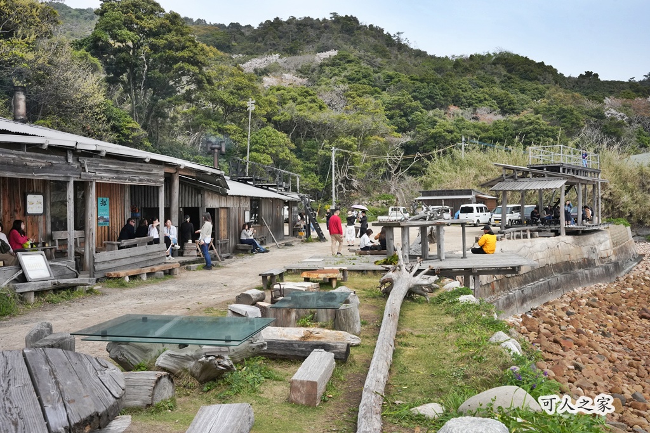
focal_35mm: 35
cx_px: 325
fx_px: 627
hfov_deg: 54.8
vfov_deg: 38.2
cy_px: 216
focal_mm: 34.7
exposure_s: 1/3200
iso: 3200
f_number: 10
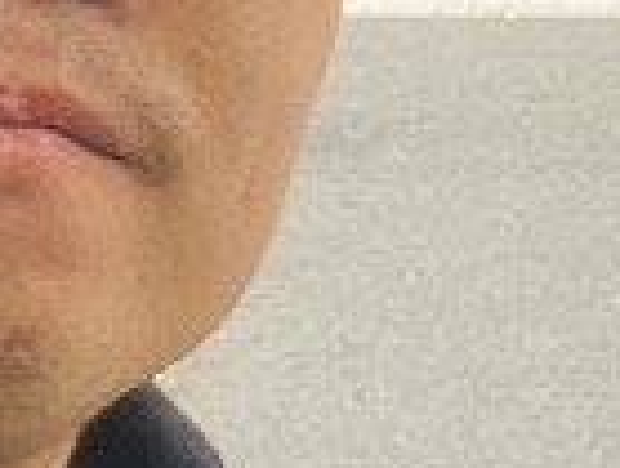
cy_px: -508
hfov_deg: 11.3
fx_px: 3035
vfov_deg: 8.3
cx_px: 821
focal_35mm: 169
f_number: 2.2
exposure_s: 1/121
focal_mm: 2.71
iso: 50
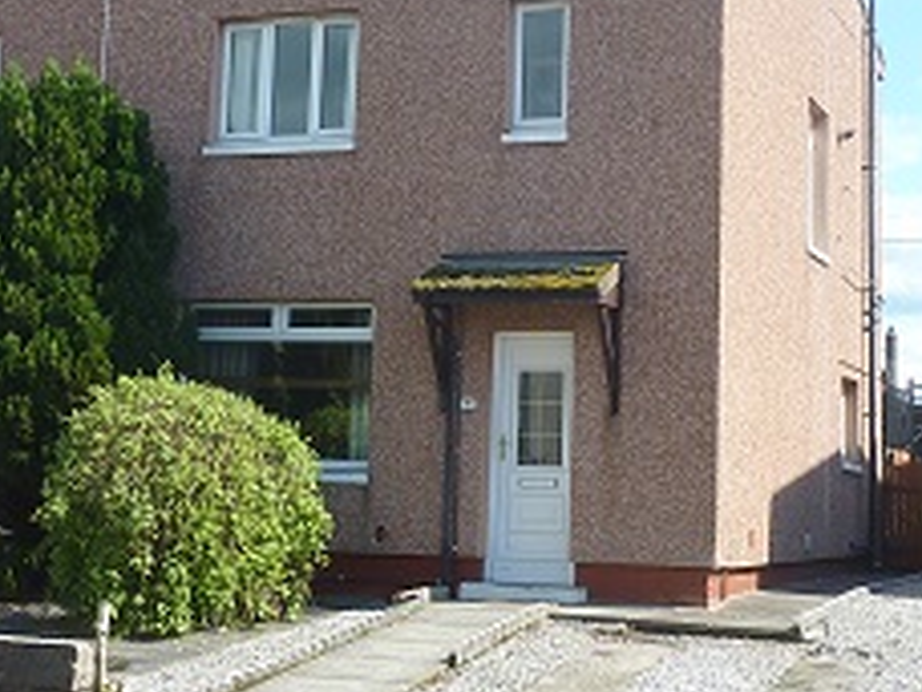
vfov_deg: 22.5
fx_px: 1731
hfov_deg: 29.8
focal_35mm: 65
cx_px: 501
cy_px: 214
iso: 80
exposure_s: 1/320
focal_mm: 4.4
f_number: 4
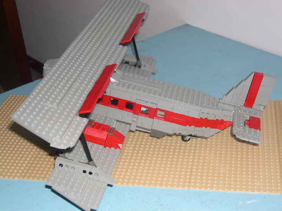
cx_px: 141
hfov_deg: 33.8
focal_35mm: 57
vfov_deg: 25.7
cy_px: 106
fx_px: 464
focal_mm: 12.2
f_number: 3.4
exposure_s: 1/60
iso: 100
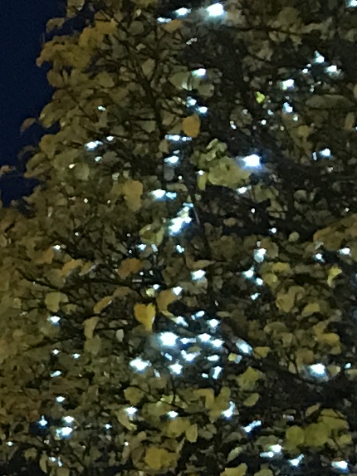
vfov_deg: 9.9
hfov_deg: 6.4
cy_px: 570
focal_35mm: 197
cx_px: -976
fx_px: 2708
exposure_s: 1/17
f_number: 1.8
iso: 50
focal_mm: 3.99
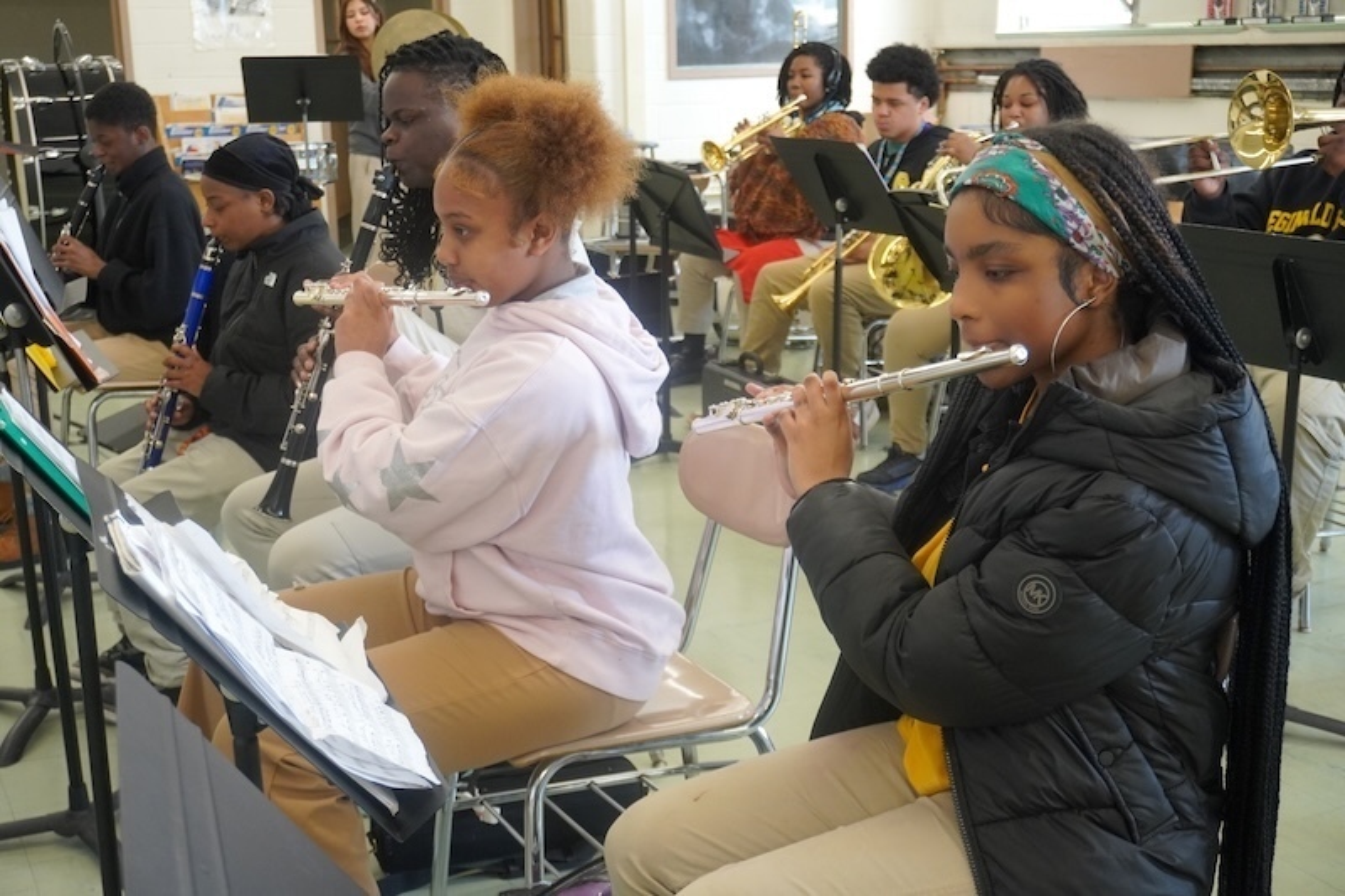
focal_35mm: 44
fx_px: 1625
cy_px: 448
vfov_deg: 30.8
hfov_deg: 45.0
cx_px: 672
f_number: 4.5
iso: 1600
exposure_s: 1/160
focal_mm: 29
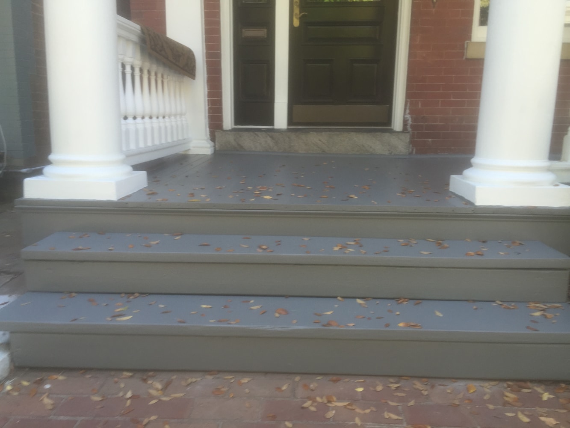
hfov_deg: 61.7
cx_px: 285
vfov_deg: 48.2
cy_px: 214
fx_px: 478
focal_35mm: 29
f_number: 2.2
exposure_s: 1/60
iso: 32
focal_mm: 4.15
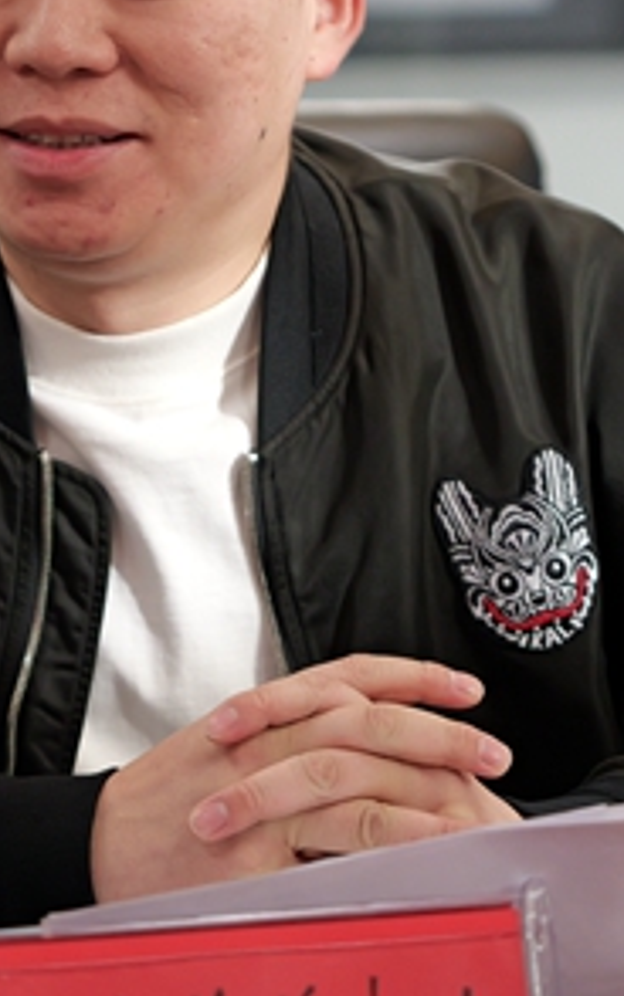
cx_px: 136
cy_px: 327
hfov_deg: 7.6
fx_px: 4675
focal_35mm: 172
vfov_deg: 12.2
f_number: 2.8
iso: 1600
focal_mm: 62
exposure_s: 1/320
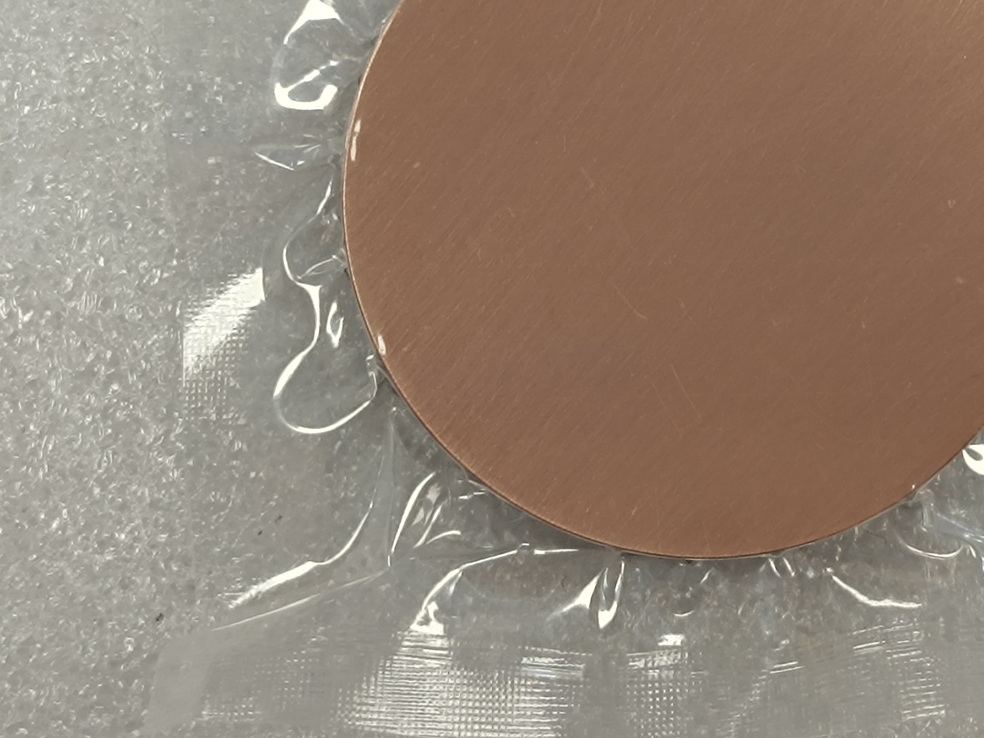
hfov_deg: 34.5
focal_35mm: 55
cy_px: 14
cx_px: 676
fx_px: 1564
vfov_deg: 25.4
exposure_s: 1/101
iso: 139
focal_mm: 5.59
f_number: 1.88
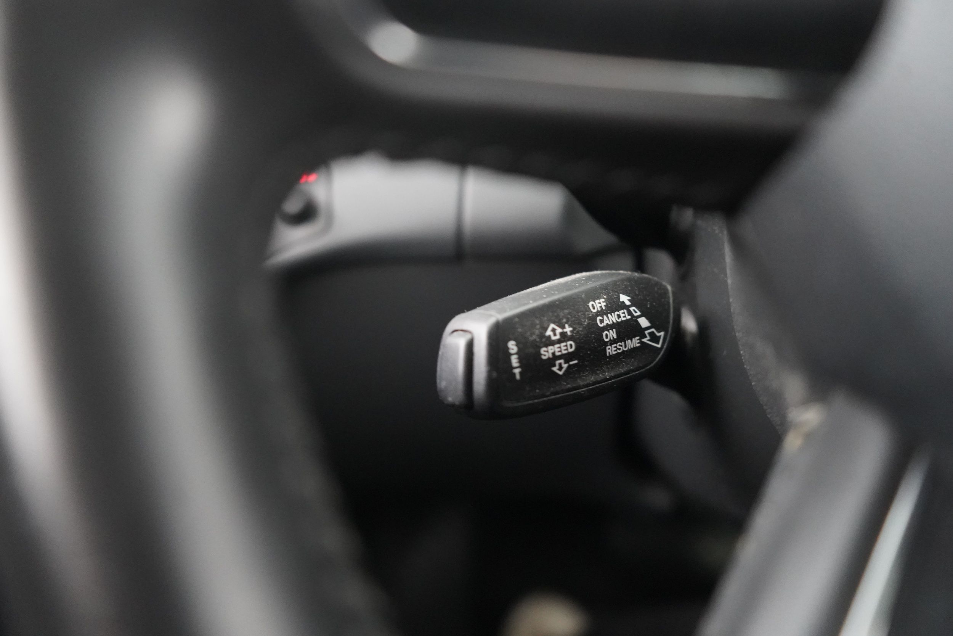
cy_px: 318
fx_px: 741
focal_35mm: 28
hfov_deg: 65.5
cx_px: 476
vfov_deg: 46.4
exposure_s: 1/13
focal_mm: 28
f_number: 3.5
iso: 12800
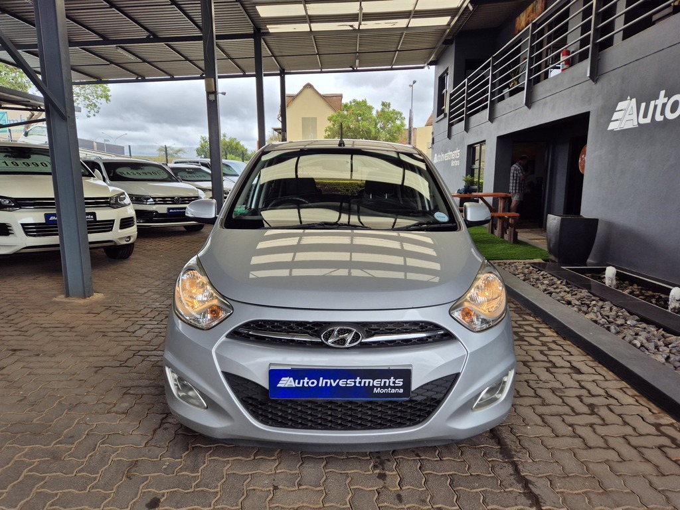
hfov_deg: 73.9
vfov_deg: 58.9
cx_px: 340
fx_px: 452
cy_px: 255
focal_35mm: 23
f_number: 1.8
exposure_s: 1/838
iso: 25
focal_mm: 5.4
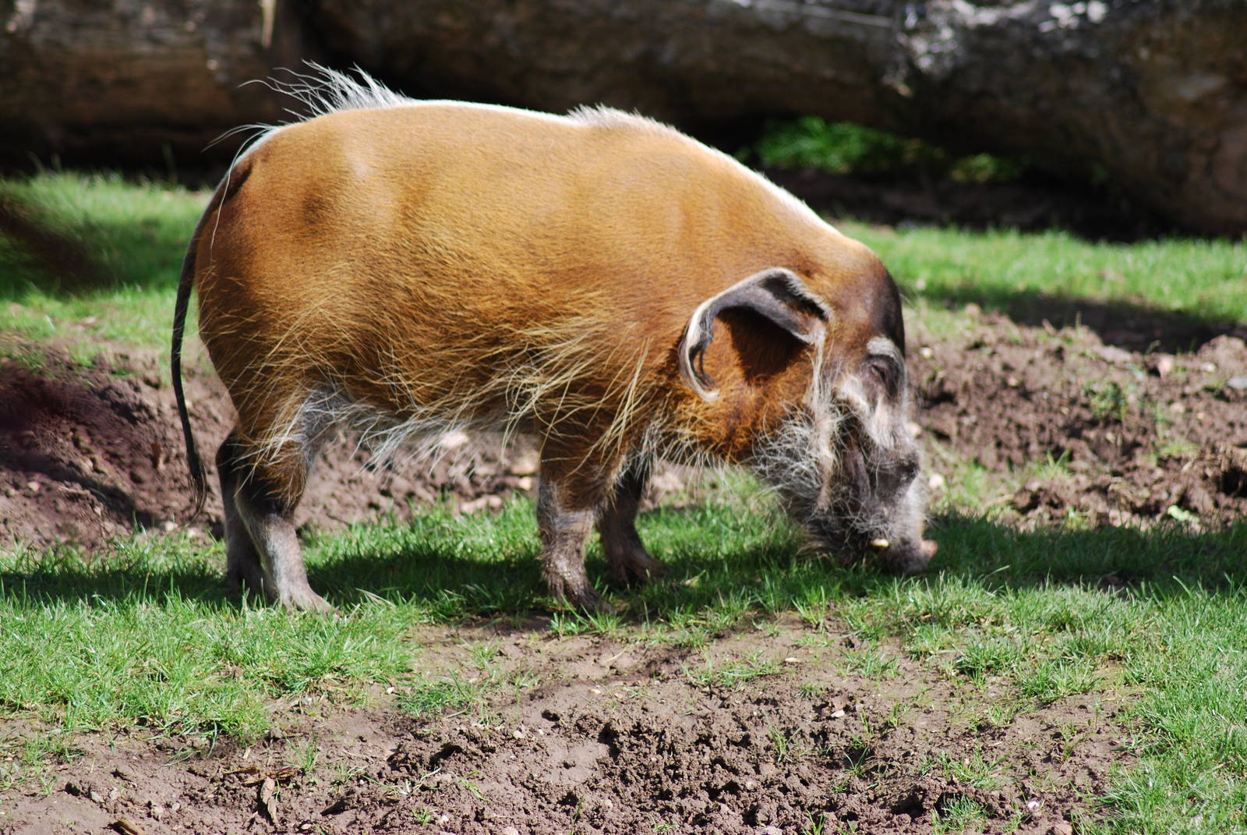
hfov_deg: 9.8
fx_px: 7283
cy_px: 418
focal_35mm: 210
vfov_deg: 6.6
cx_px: 624
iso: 200
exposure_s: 1/500
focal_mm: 140
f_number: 4.5
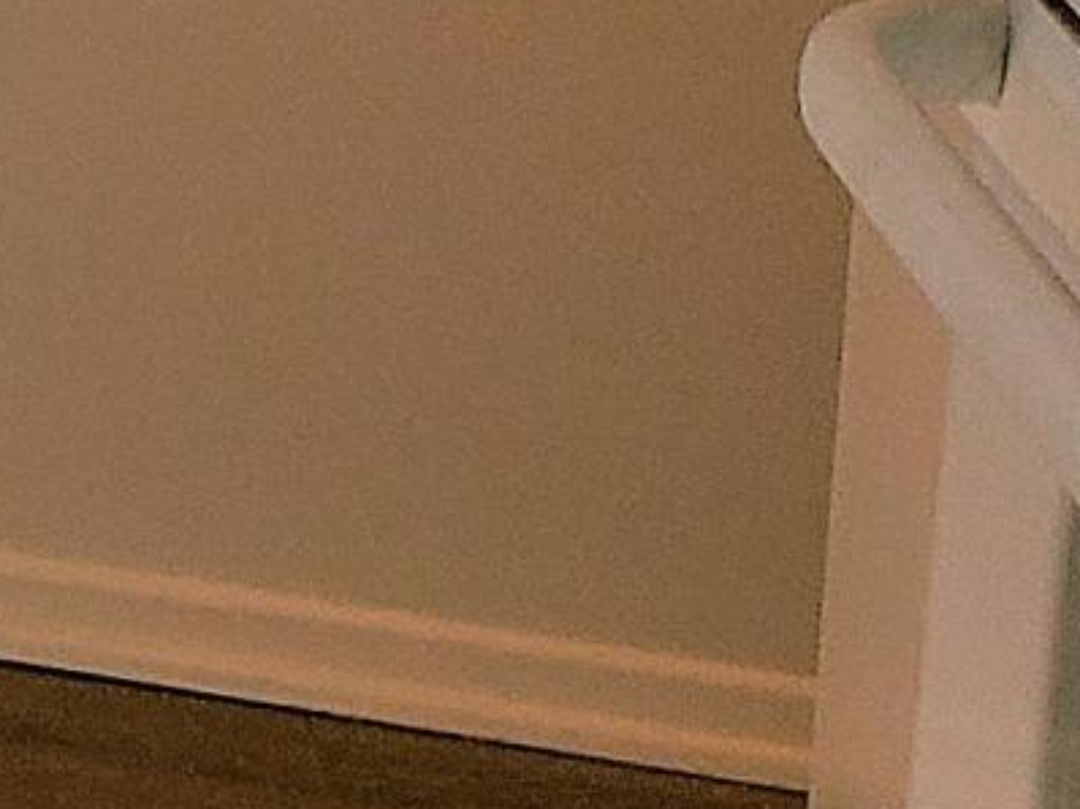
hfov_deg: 7.8
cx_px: -2828
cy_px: -1080
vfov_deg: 7.2
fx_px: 6111
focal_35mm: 196
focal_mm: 4.3
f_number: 2.4
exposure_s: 1/60
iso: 50
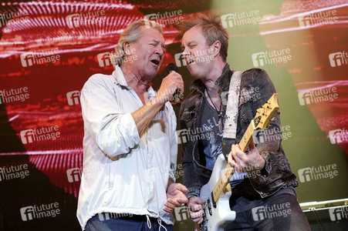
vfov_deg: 20.3
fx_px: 647
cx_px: 174
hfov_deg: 30.1
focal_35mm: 67
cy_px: 116
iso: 1600
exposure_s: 1/320
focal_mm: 67
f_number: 5.6
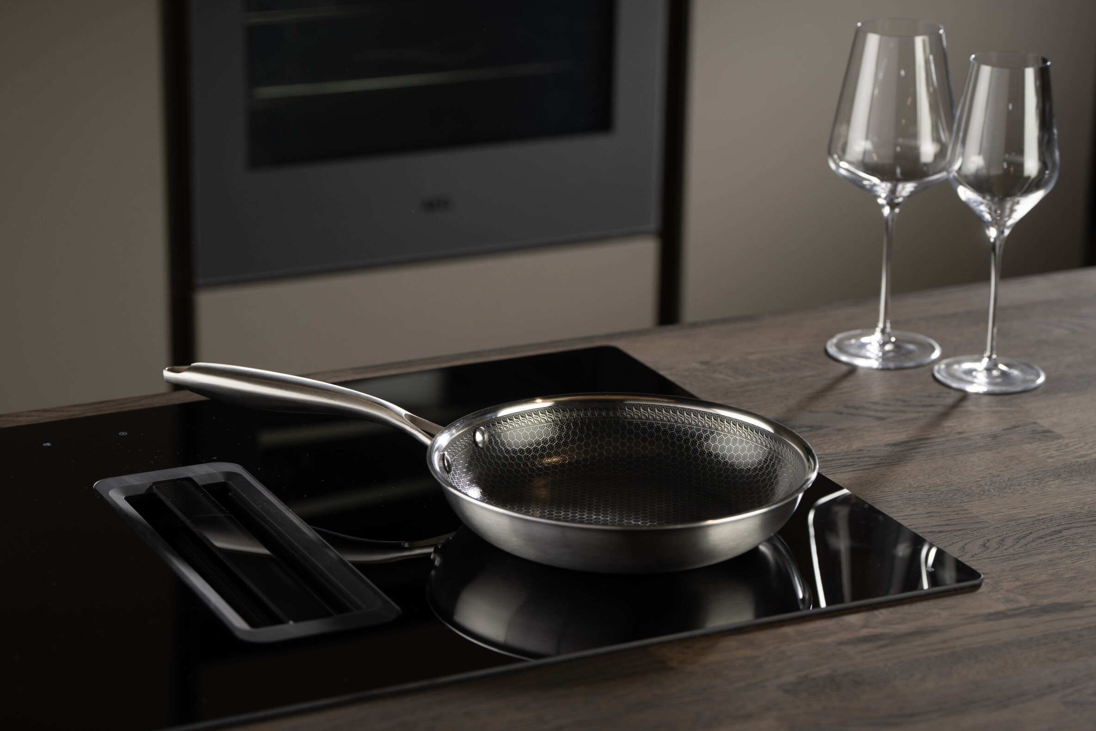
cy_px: 378
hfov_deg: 21.2
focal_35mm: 96
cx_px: 521
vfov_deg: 14.3
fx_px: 2923
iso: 100
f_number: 4.5
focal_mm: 89
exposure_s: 1/400
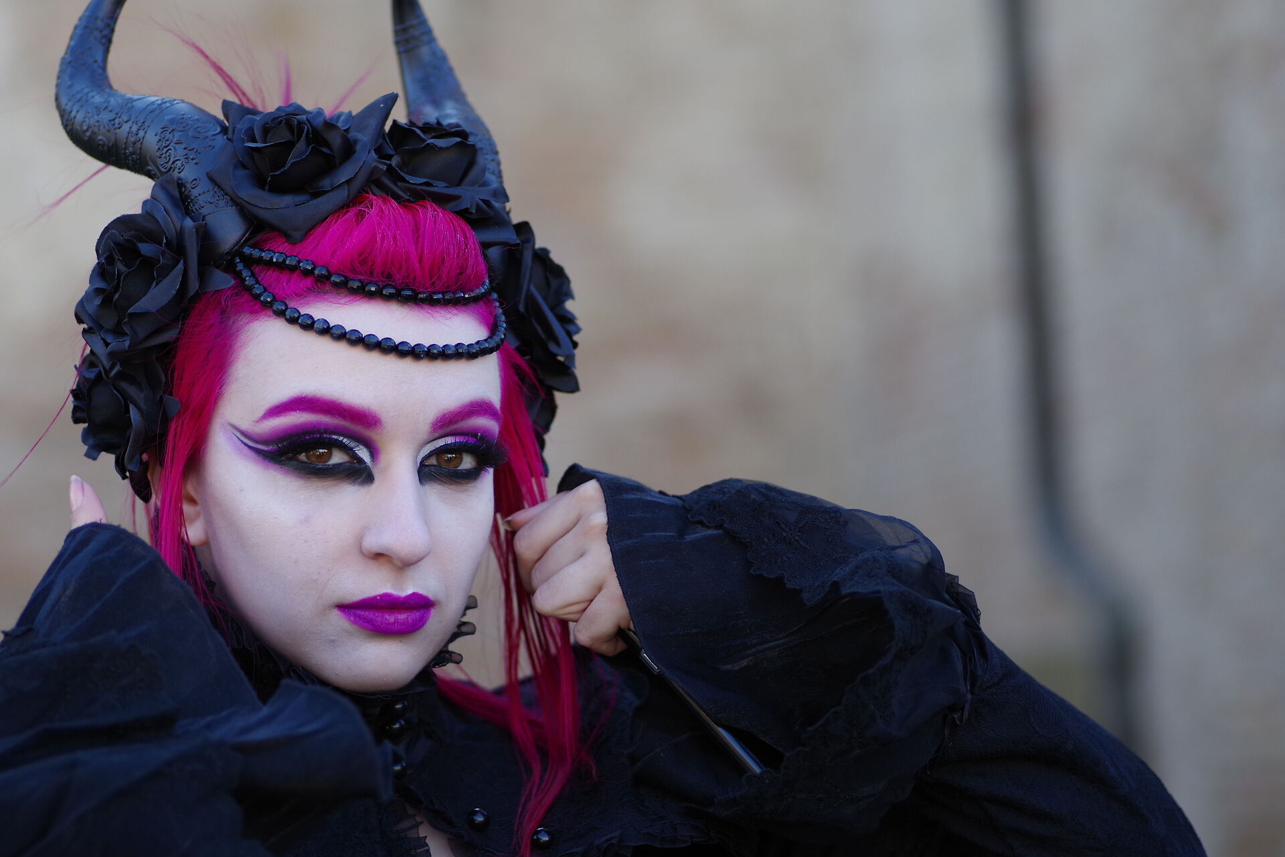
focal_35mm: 125
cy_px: 458
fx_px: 4461
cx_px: 573
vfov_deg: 11.0
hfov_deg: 16.4
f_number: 2.8
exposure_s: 1/640
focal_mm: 100
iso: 400
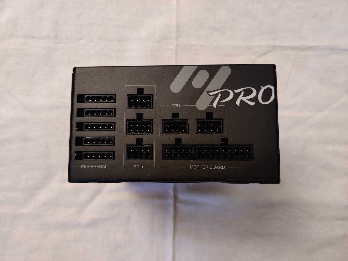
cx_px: 174
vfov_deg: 51.4
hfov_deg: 65.3
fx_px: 271
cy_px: 130
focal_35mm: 27
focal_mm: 4.75
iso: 1250
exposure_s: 1/50
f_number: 1.65
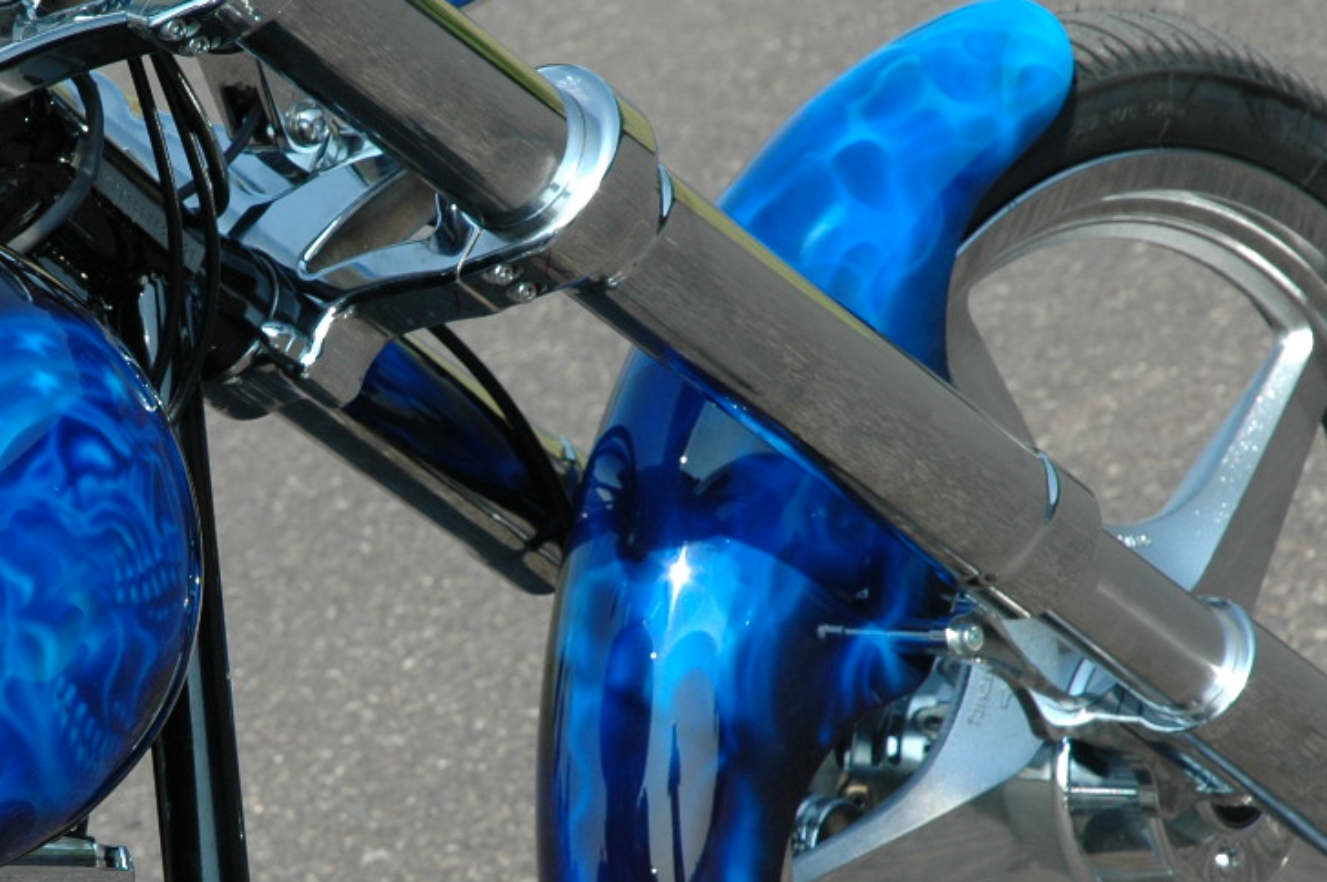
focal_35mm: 217
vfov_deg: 6.3
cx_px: 315
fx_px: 7991
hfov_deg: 9.5
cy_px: 594
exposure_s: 1/320
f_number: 9
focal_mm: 70
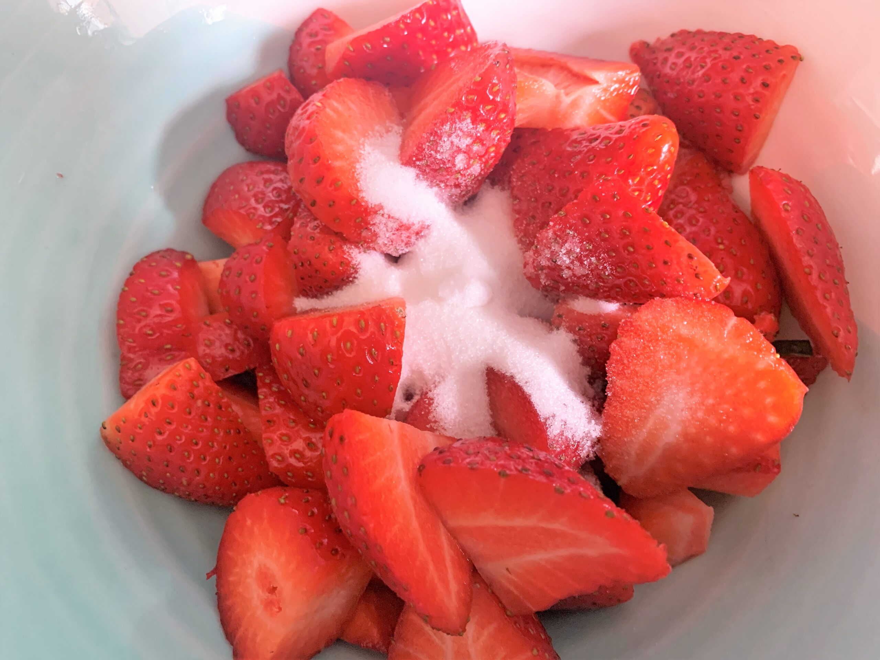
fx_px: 661
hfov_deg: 67.3
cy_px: 330
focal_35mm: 26
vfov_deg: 53.1
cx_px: 440
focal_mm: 4.25
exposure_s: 1/40
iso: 400
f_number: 1.8
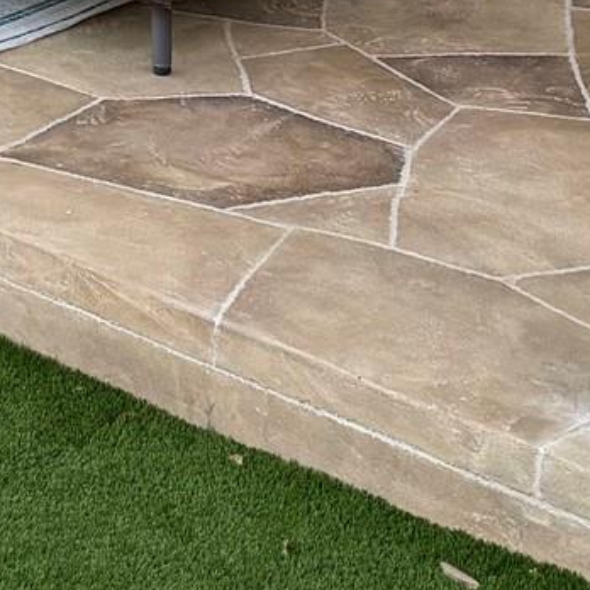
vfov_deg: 12.4
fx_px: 2410
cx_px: 39
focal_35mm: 125
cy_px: -559
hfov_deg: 13.8
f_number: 1.78
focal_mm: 6.76
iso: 64
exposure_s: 1/166
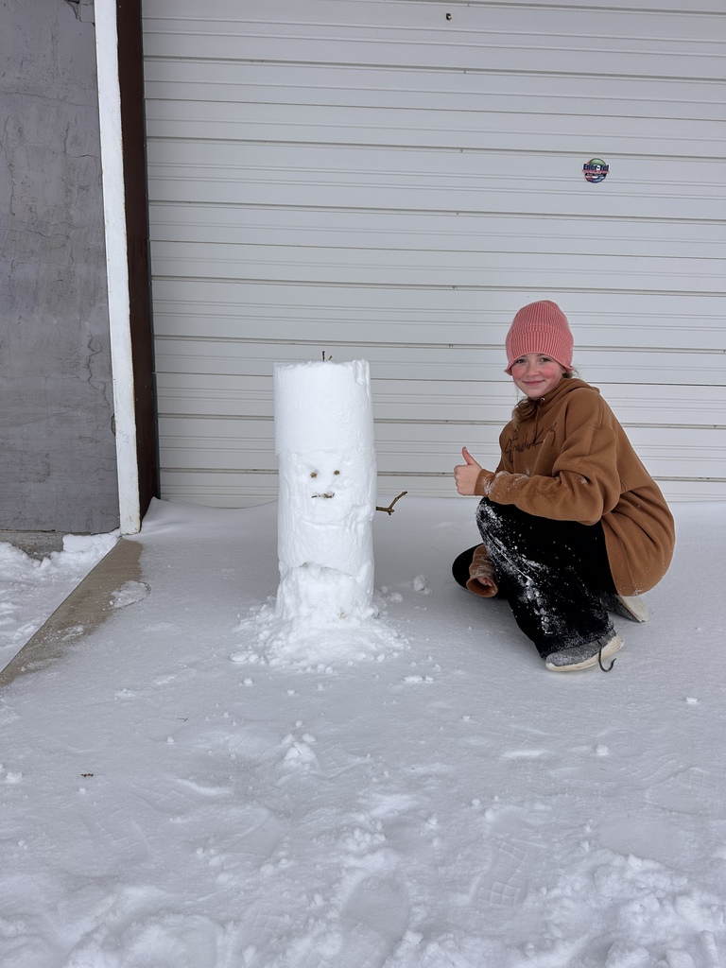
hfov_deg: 56.8
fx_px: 671
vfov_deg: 71.6
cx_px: 363
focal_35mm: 24
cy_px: 484
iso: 80
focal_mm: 6.86
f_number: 1.78
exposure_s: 1/9709
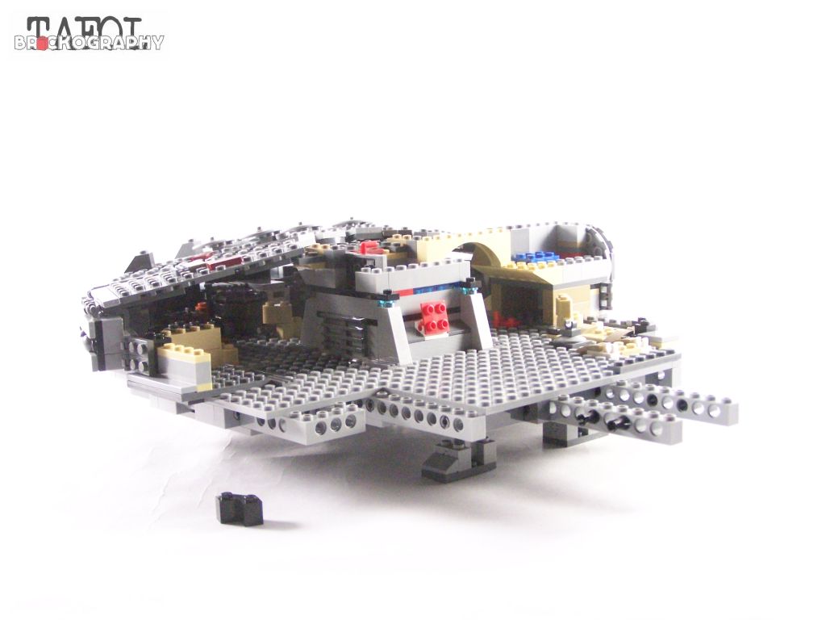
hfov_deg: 34.3
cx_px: 413
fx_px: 1336
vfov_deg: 26.1
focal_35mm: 56
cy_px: 310
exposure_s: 1/45
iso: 400
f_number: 3.1
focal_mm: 9.3
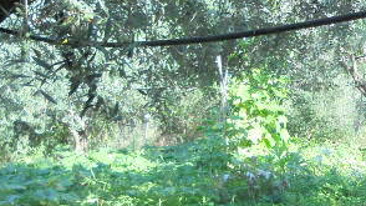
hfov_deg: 31.4
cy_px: 196
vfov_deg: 18.4
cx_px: 327
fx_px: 621
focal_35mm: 64
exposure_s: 1/160
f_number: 3.2
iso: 80
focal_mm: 4.9
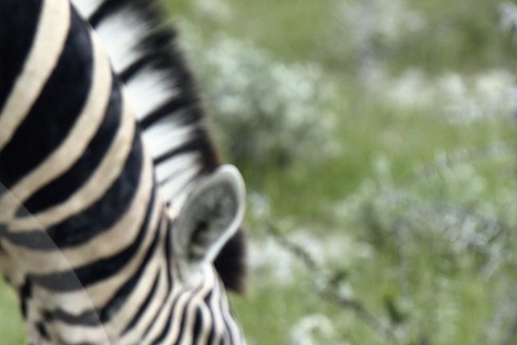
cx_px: -297
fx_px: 13068
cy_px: 501
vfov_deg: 1.5
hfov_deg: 2.3
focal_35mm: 910
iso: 400
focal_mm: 280
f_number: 5.6
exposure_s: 1/1250
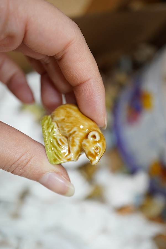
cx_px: 83
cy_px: 124
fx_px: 311
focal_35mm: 45
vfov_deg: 43.6
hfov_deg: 29.9
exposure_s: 1/125
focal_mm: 30
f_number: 3.5
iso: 1250
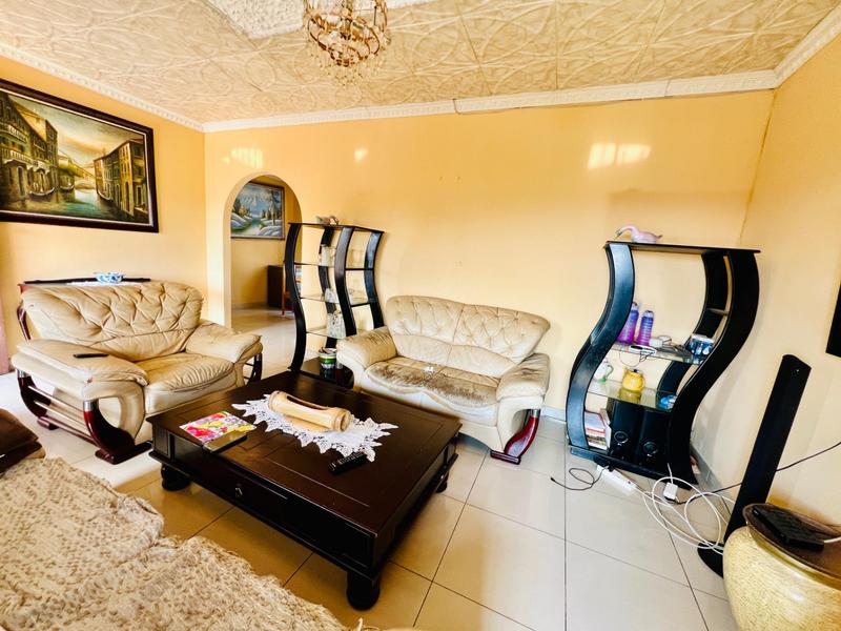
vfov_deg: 89.9
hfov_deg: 106.2
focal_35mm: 13
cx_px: 420
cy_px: 316
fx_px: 316
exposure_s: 1/99
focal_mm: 1.57
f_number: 1.8
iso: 125
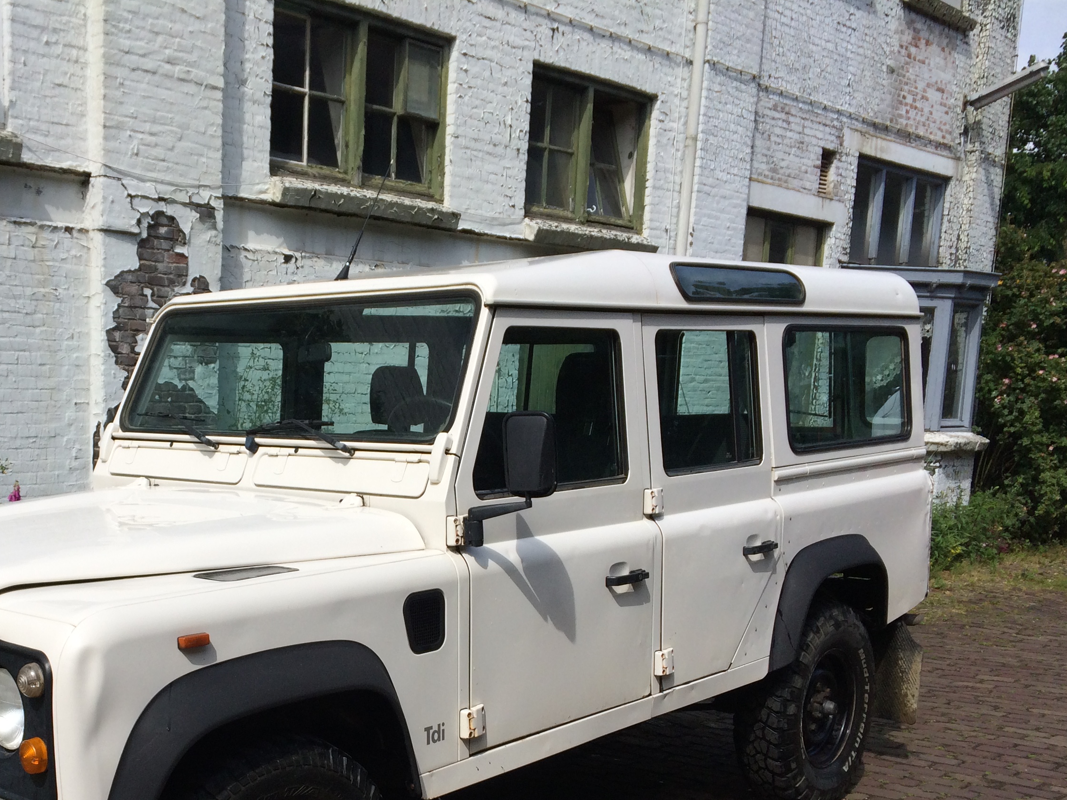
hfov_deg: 43.9
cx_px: 320
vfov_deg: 33.8
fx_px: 1294
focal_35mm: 42
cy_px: 578
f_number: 2.2
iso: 32
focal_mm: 4.15
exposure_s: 1/2415
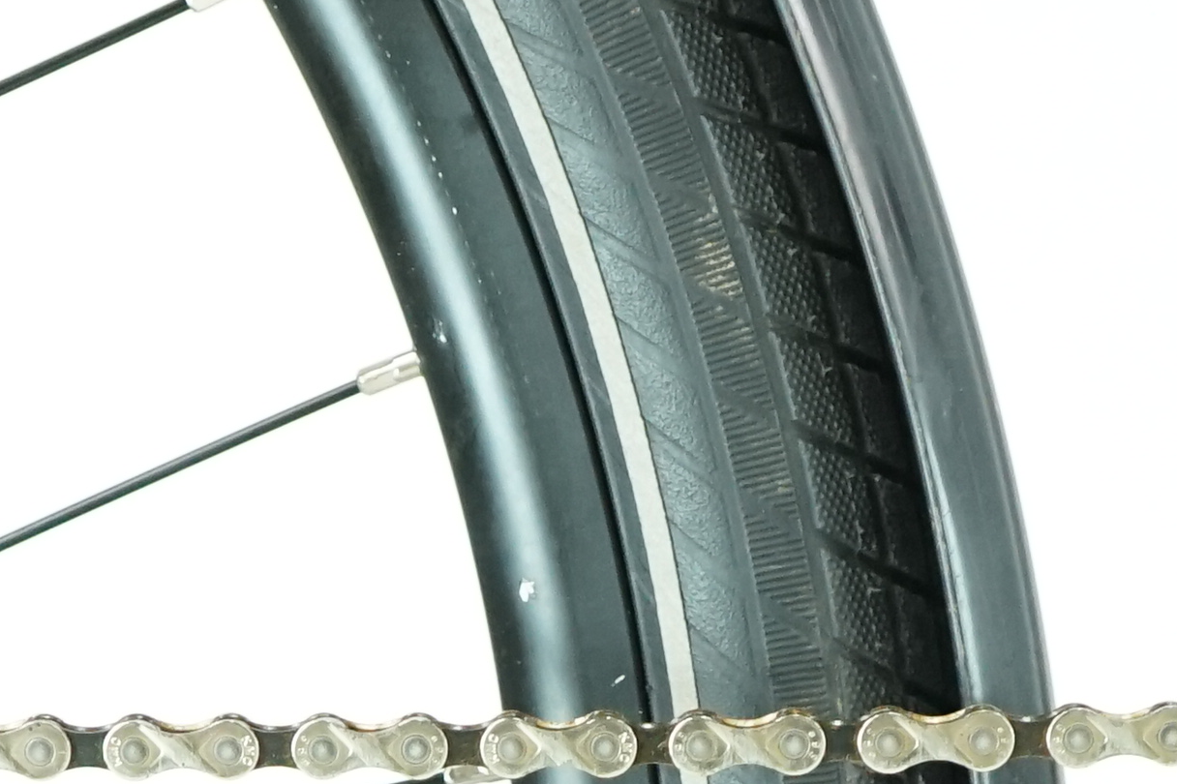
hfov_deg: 13.4
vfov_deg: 8.6
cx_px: 564
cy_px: 1424
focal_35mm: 153
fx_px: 5001
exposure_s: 1/200
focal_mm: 31
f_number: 4
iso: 2000
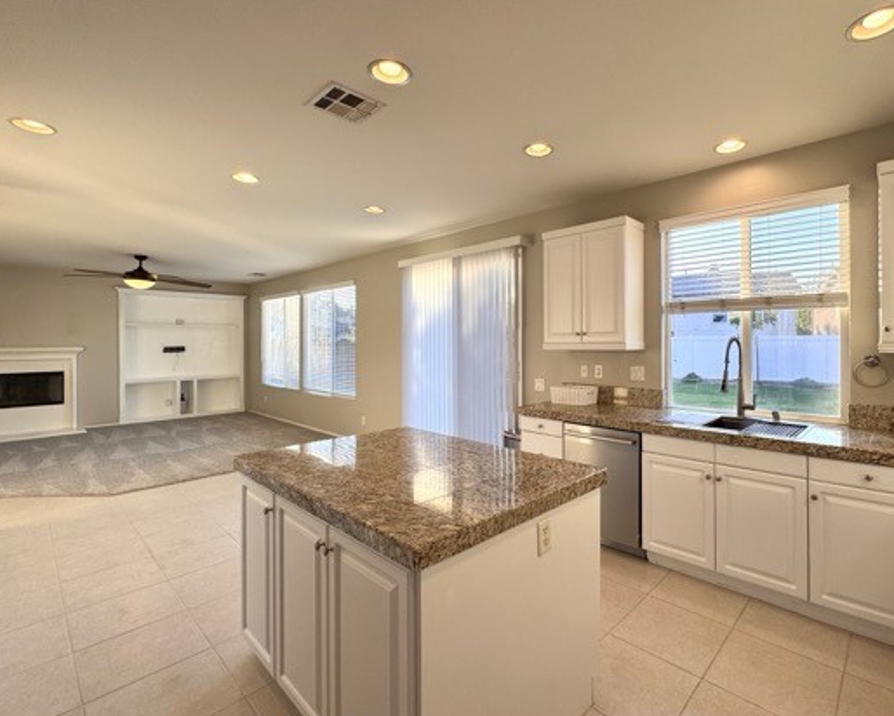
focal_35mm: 17
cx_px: 506
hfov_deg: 89.1
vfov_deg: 77.0
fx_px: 450
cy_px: 342
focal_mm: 2.22
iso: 64
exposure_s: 1/120
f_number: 2.2
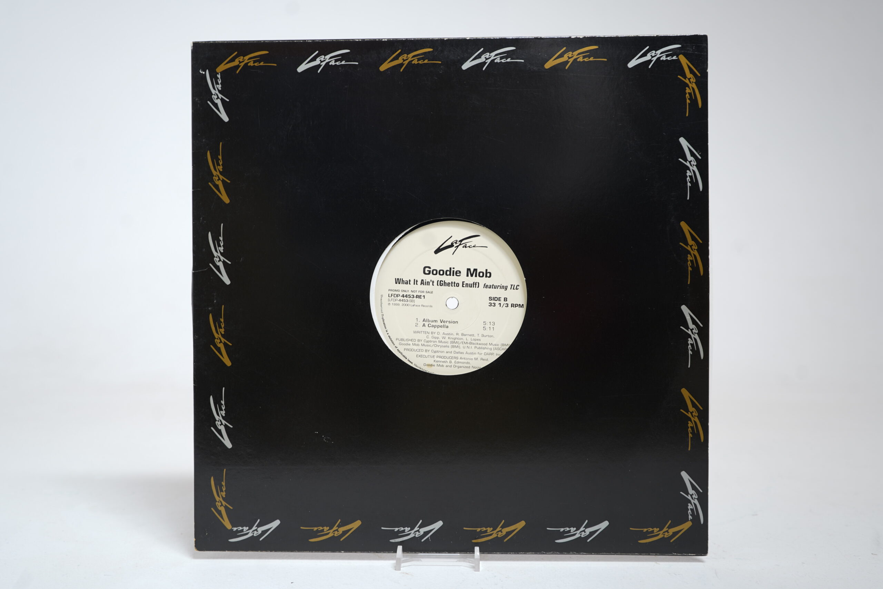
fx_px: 760
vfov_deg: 42.3
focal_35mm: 31
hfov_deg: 60.3
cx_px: 442
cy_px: 294
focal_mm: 31
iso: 64
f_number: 5
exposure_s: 1/2
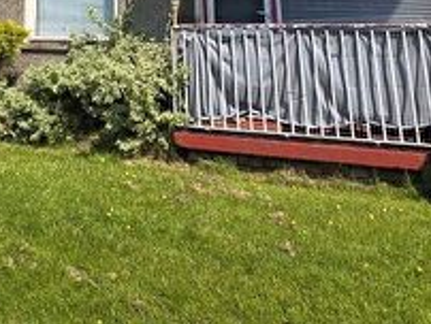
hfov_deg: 39.7
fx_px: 561
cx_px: 64
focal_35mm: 45
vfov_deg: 26.9
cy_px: -103
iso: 25
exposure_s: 1/1418
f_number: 2.2
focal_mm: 1.7
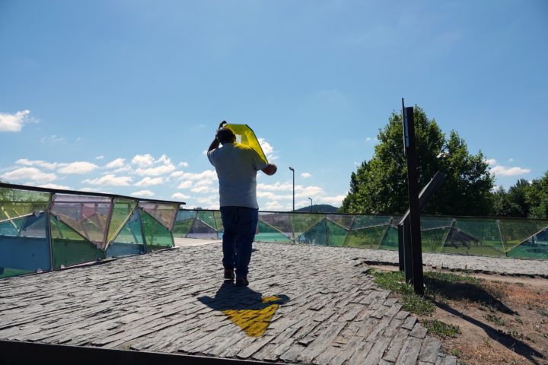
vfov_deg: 53.1
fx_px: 365
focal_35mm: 24
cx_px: 274
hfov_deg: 73.7
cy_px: 182
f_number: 4.5
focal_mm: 8.8
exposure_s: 1/1000
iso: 100
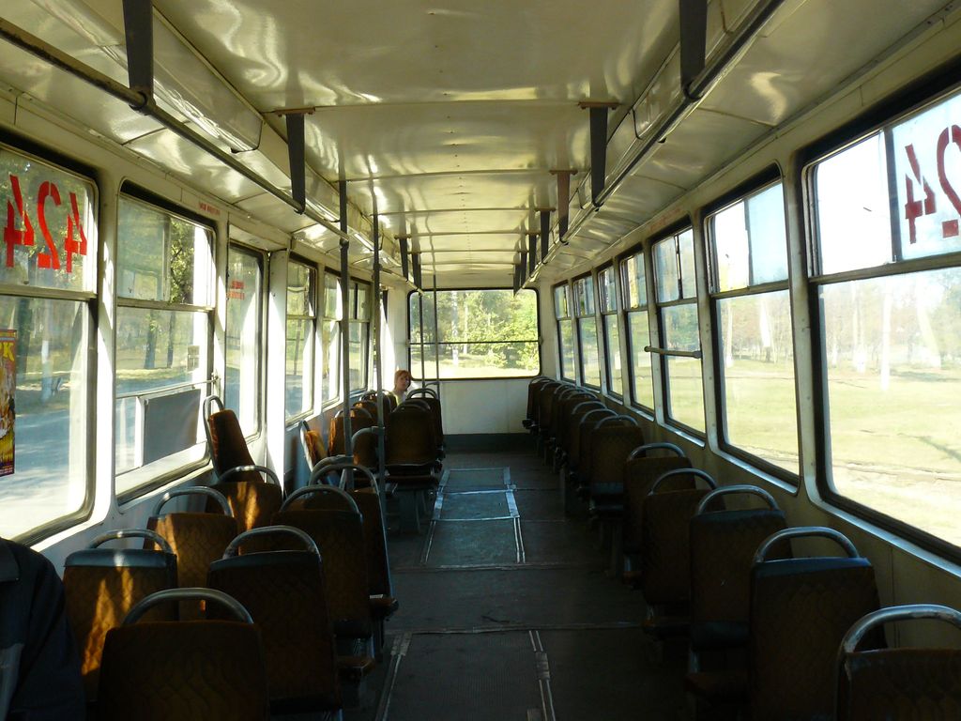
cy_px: 360
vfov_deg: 39.7
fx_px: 999
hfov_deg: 51.4
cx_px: 480
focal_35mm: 36
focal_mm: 6
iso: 200
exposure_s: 1/50
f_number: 8
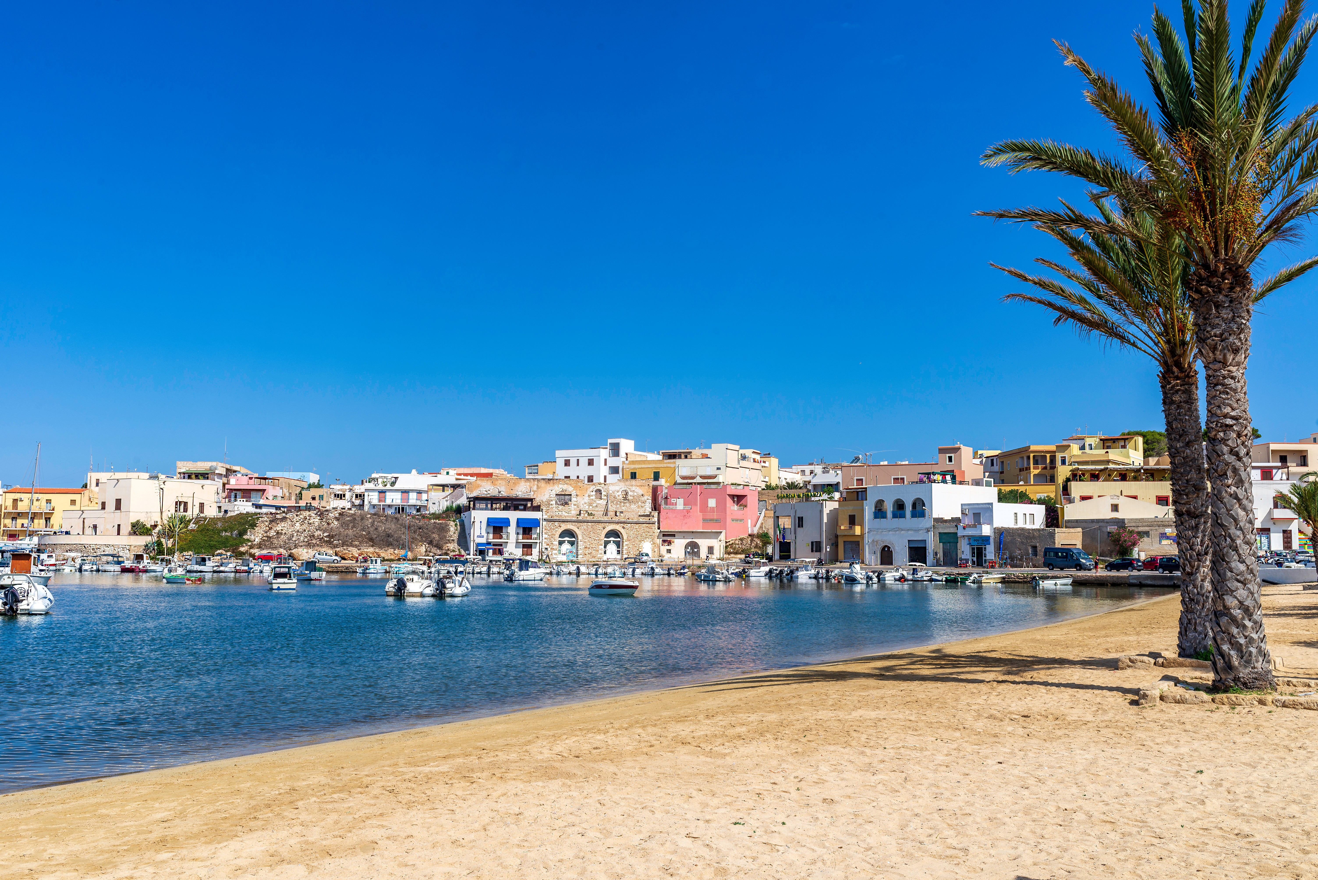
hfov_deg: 54.4
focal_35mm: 35
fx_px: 1282
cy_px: 440
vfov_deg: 37.9
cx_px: 659
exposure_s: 1/160
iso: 100
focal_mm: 35
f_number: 13
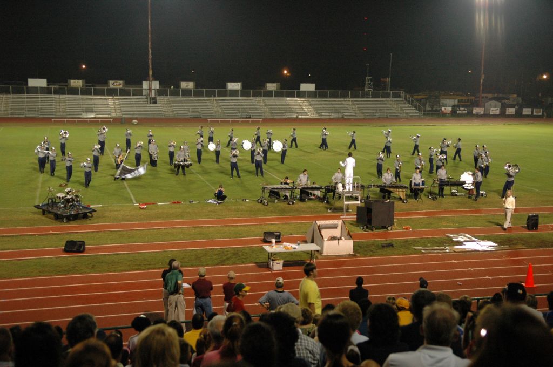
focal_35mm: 46
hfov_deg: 42.4
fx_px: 713
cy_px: 184
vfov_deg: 28.9
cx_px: 276
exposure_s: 1/60
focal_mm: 31
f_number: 2.8
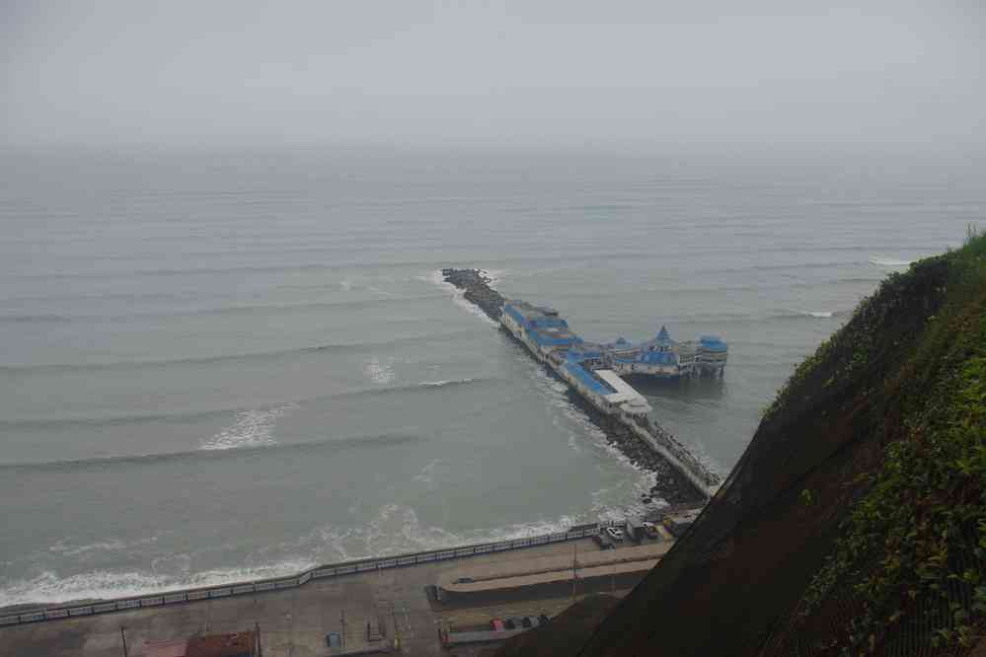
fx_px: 863
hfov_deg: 59.5
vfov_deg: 41.7
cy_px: 328
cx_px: 493
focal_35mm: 32
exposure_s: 1/100
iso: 200
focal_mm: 21
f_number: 11
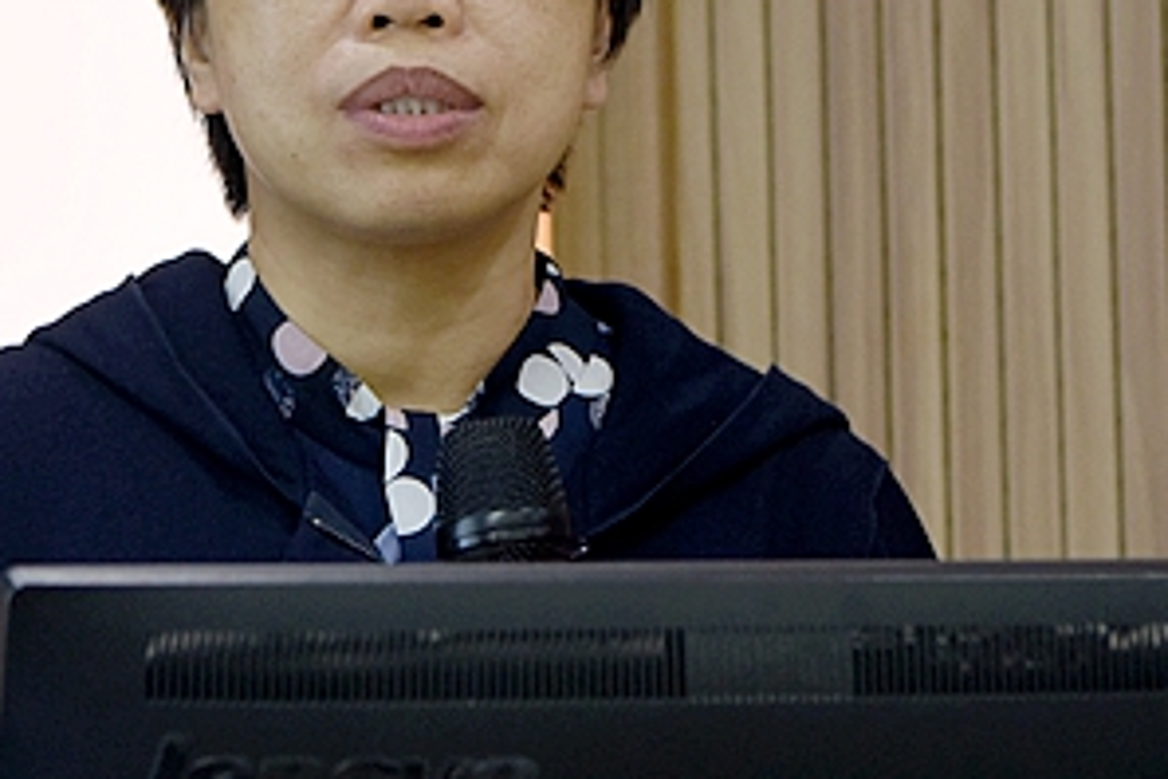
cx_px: 476
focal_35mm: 175
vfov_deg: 7.8
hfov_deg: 11.7
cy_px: 313
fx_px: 5677
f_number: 4
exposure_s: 1/60
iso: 800
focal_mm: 65
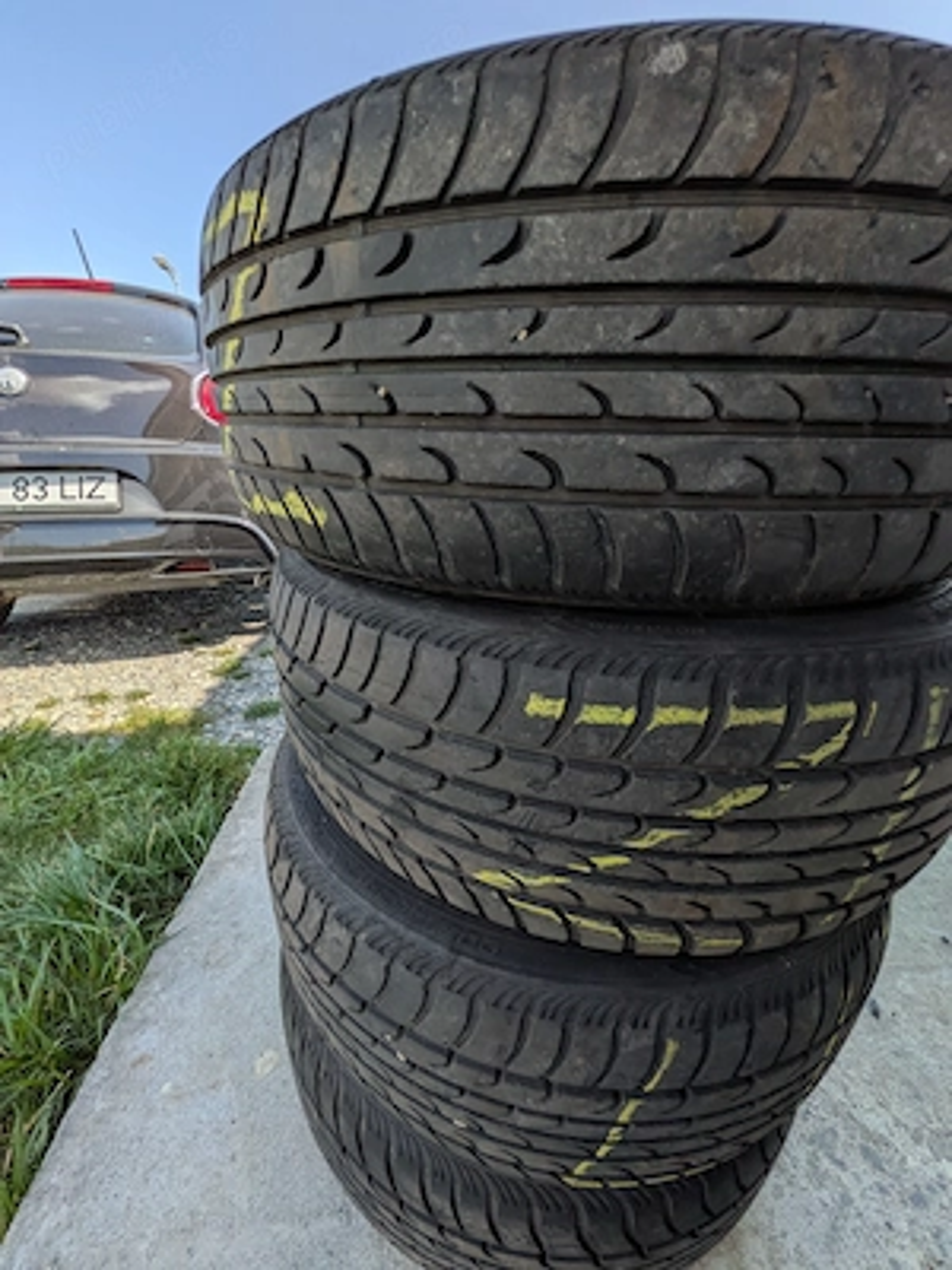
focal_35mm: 14
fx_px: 513
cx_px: 476
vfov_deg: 102.1
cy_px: 635
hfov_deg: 85.7
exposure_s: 1/1024
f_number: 2.2
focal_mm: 1.85
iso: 54
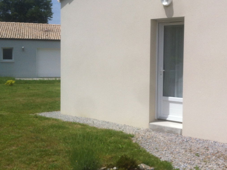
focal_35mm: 55
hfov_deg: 34.9
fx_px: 360
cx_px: 133
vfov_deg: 26.5
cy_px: 73
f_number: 2.8
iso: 80
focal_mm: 3.85
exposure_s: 1/3352
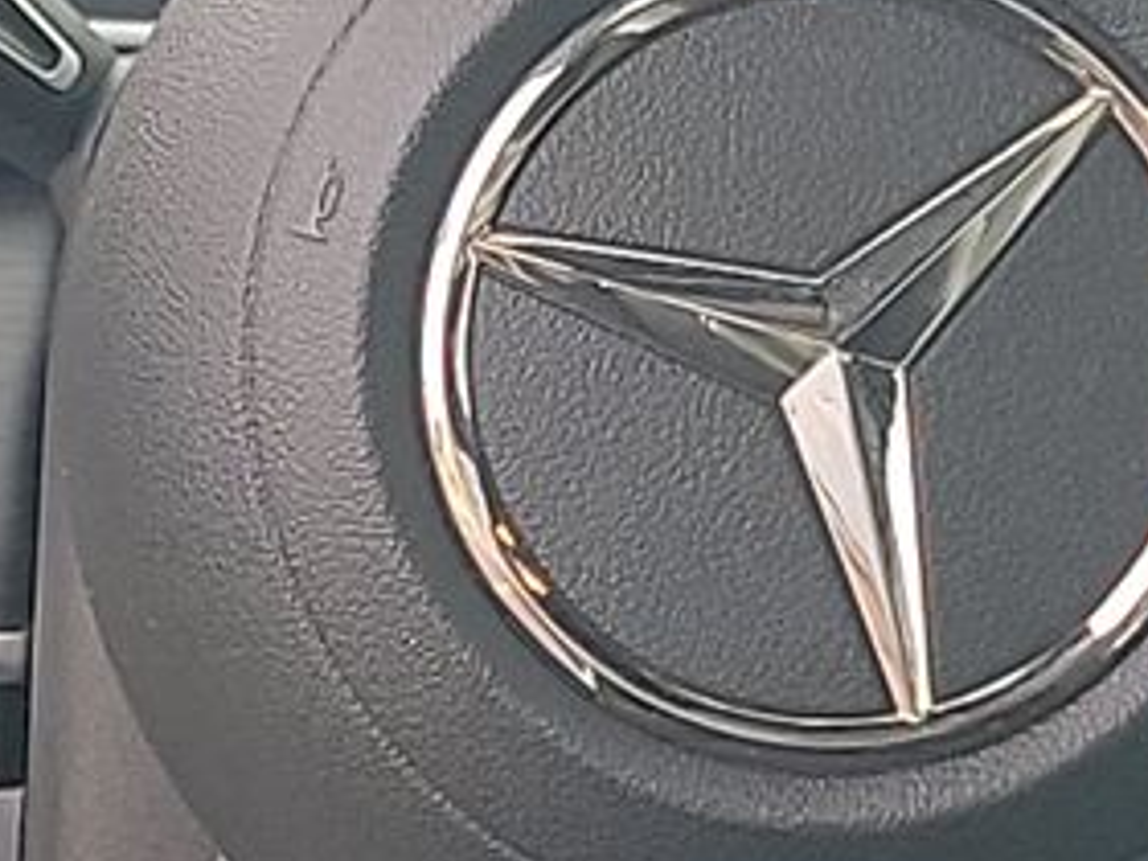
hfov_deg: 14.4
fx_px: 4543
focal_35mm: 137
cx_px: 488
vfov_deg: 10.8
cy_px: 316
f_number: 1.8
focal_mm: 6.7
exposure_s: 1/119
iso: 78
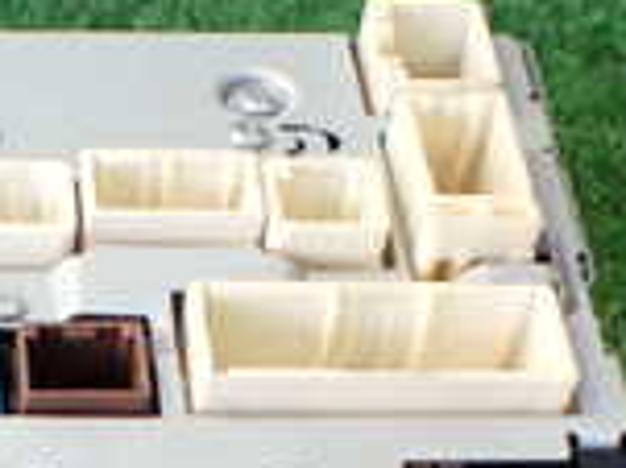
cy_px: 716
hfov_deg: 15.7
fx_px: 2150
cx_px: -187
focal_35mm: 119
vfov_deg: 11.8
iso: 320
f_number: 2.3
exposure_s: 1/125
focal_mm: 5.4
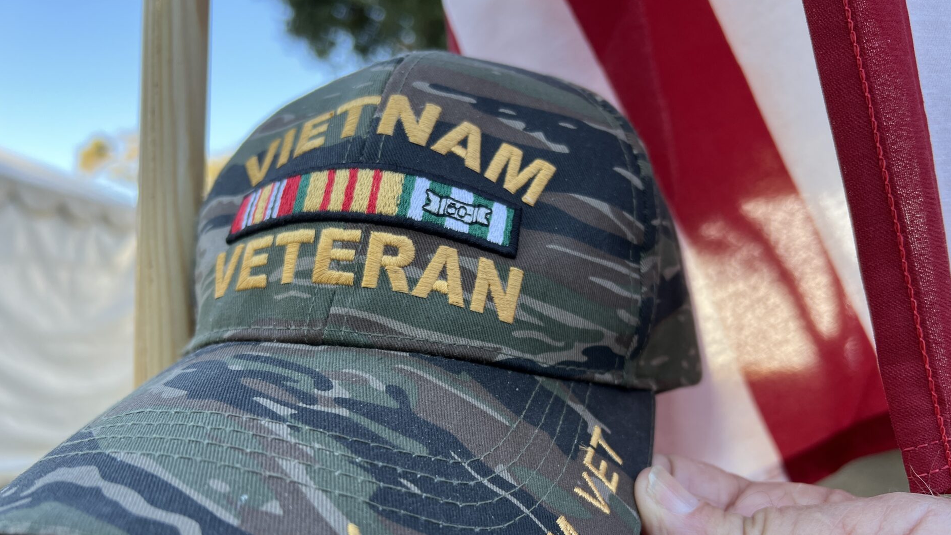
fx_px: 731
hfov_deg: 66.1
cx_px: 485
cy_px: 338
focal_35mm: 29
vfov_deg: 39.9
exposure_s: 1/351
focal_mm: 5.7
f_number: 1.5
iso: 50
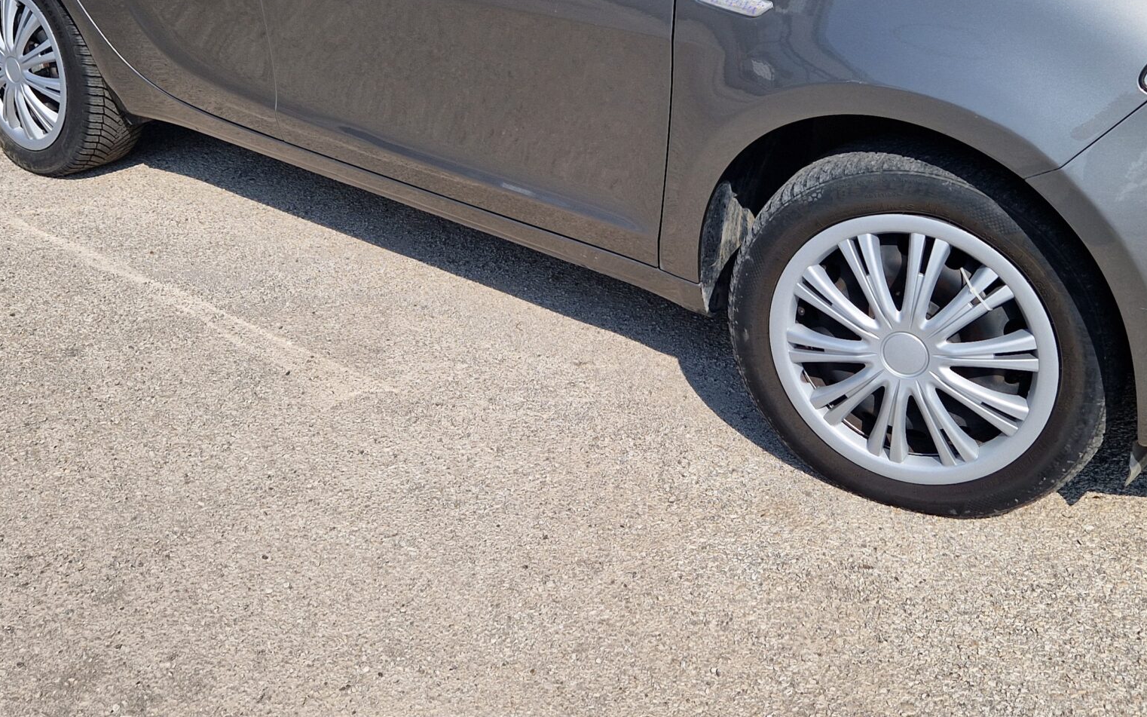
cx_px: 660
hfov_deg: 48.1
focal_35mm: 41
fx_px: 1282
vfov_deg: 29.9
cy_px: 66
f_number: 1.8
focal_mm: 5.4
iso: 50
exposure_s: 1/2184
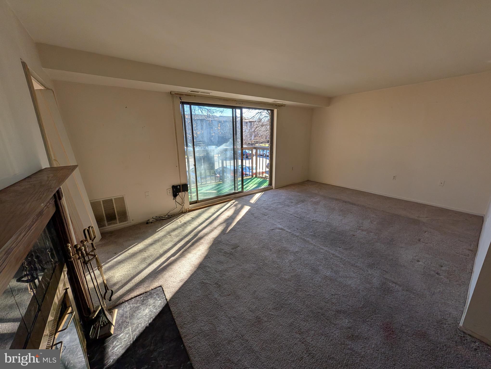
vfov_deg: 94.6
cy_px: 184
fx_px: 170
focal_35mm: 12
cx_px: 246
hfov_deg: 110.5
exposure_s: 1/802
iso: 85
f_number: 1.7
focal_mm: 2.02
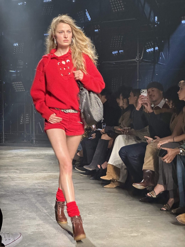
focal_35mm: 77
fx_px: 549
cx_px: 92
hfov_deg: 19.1
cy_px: 124
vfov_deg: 25.3
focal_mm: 9
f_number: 2.8
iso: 640
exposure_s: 1/53
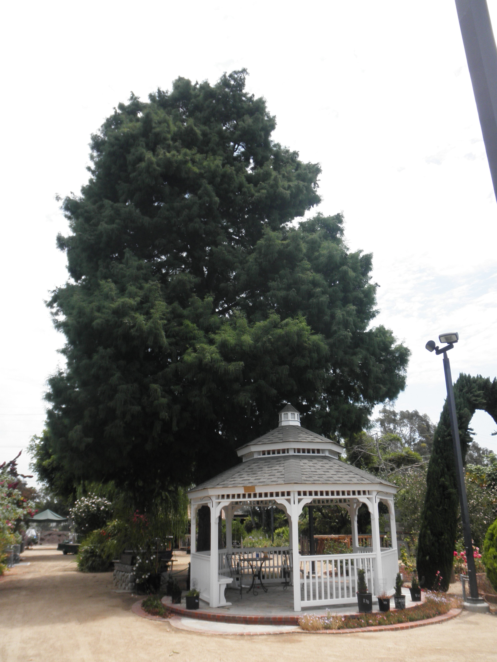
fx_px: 536
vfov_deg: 63.4
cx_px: 248
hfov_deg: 49.7
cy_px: 331
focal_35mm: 28
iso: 64
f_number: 8.5
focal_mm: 5
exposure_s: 1/100
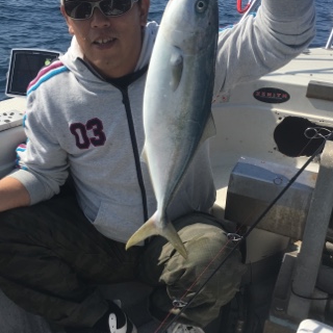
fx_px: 435
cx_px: 162
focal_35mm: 40
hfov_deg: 41.9
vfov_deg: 41.7
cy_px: 134
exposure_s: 1/2024
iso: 25
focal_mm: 4.15
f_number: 2.2
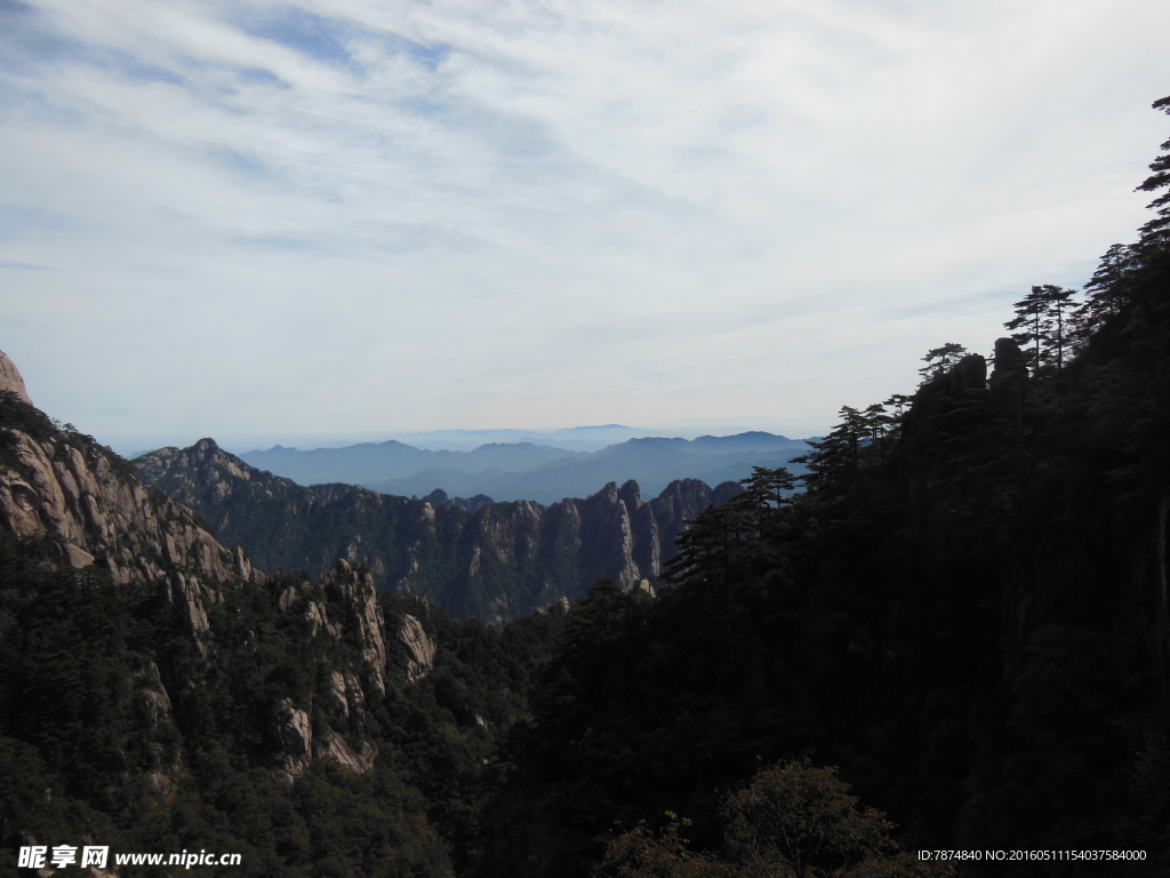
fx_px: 845
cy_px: 439
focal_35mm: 25
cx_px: 585
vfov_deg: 54.9
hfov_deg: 69.4
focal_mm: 4.5
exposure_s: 1/2000
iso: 125
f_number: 3.5
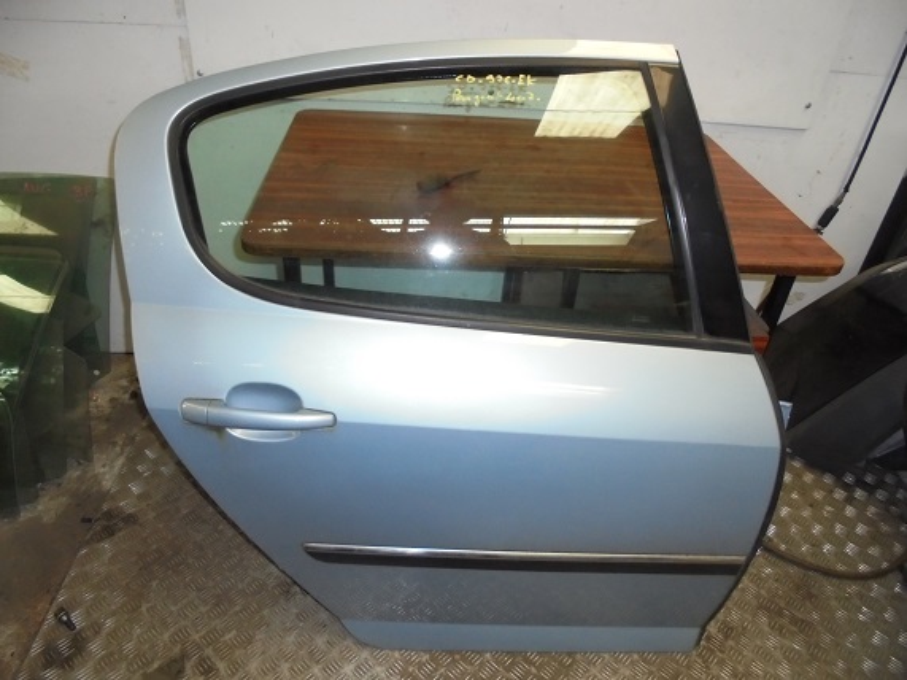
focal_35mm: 26
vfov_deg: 53.0
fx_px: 681
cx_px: 454
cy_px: 340
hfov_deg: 67.3
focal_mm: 4.6
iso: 320
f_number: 3.5
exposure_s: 1/30
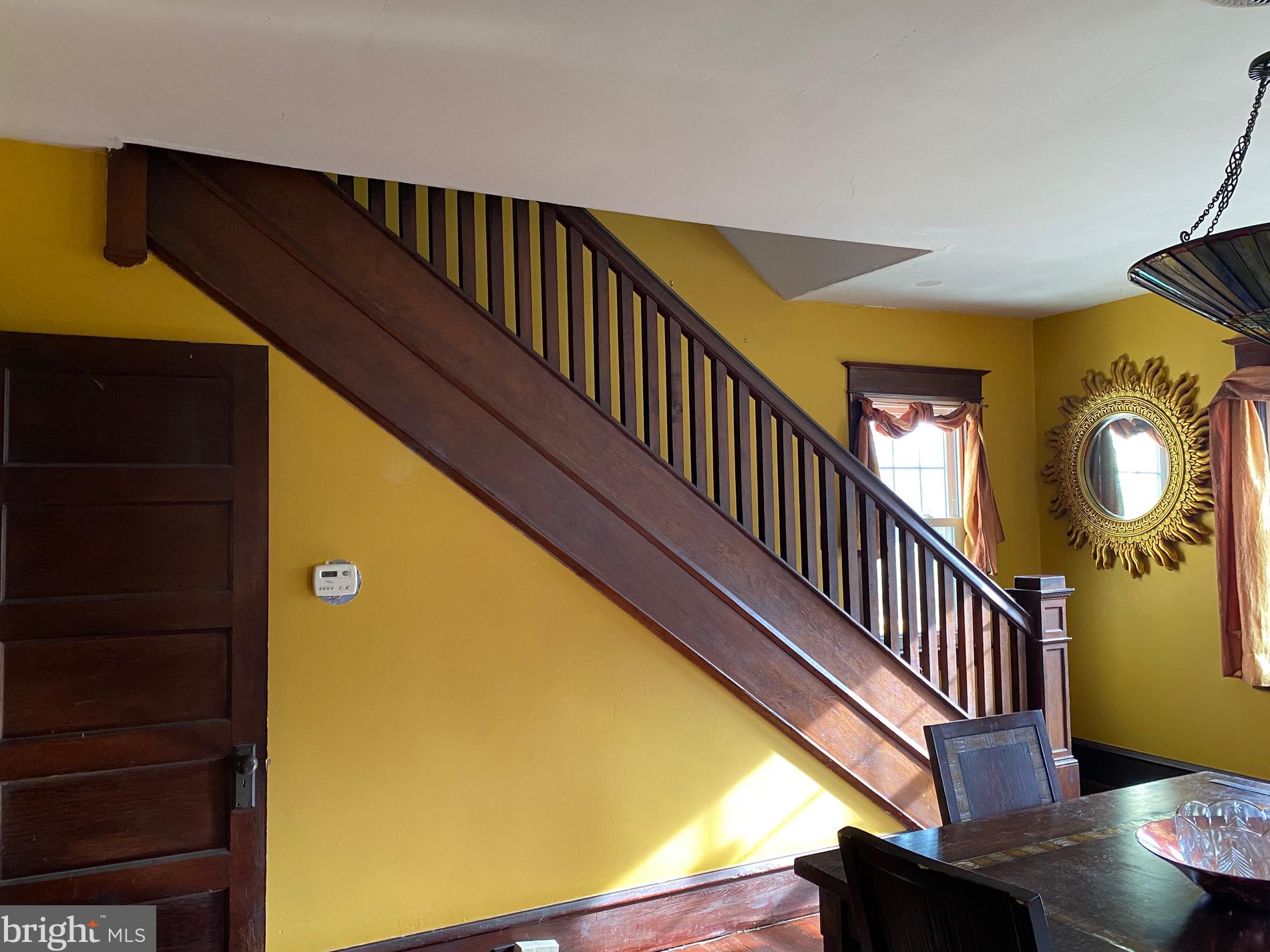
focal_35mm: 28
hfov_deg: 63.4
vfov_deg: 49.7
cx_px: 673
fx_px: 1027
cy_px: 447
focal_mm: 4.25
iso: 200
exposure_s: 1/60
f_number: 1.8
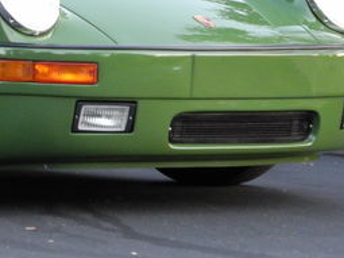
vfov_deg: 5.2
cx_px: -108
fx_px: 2811
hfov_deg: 6.9
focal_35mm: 283
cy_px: 54
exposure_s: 1/28.7
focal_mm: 20.1
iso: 400
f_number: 4.5
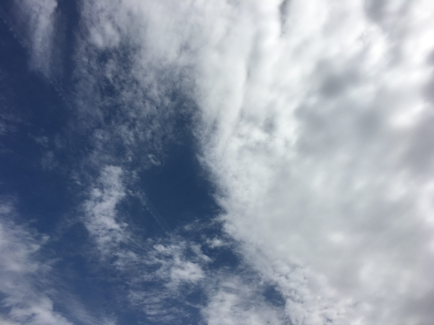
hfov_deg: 61.7
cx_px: 217
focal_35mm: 29
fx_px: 364
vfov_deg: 48.2
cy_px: 162
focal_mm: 4.15
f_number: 2.2
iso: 25
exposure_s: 1/4808
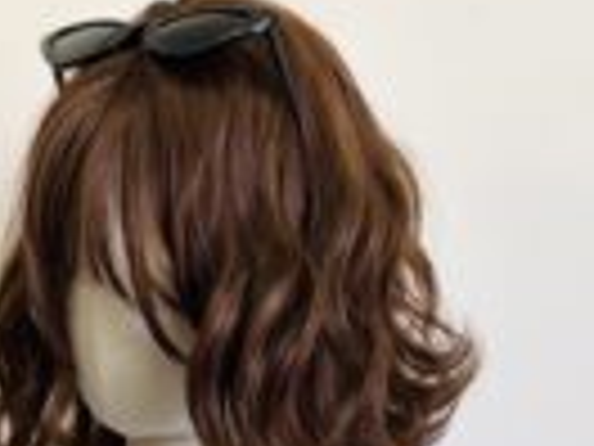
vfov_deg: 15.6
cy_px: 833
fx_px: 1356
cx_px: 207
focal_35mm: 79
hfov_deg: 24.6
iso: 80
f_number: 1.6
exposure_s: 1/60
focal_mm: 5.96
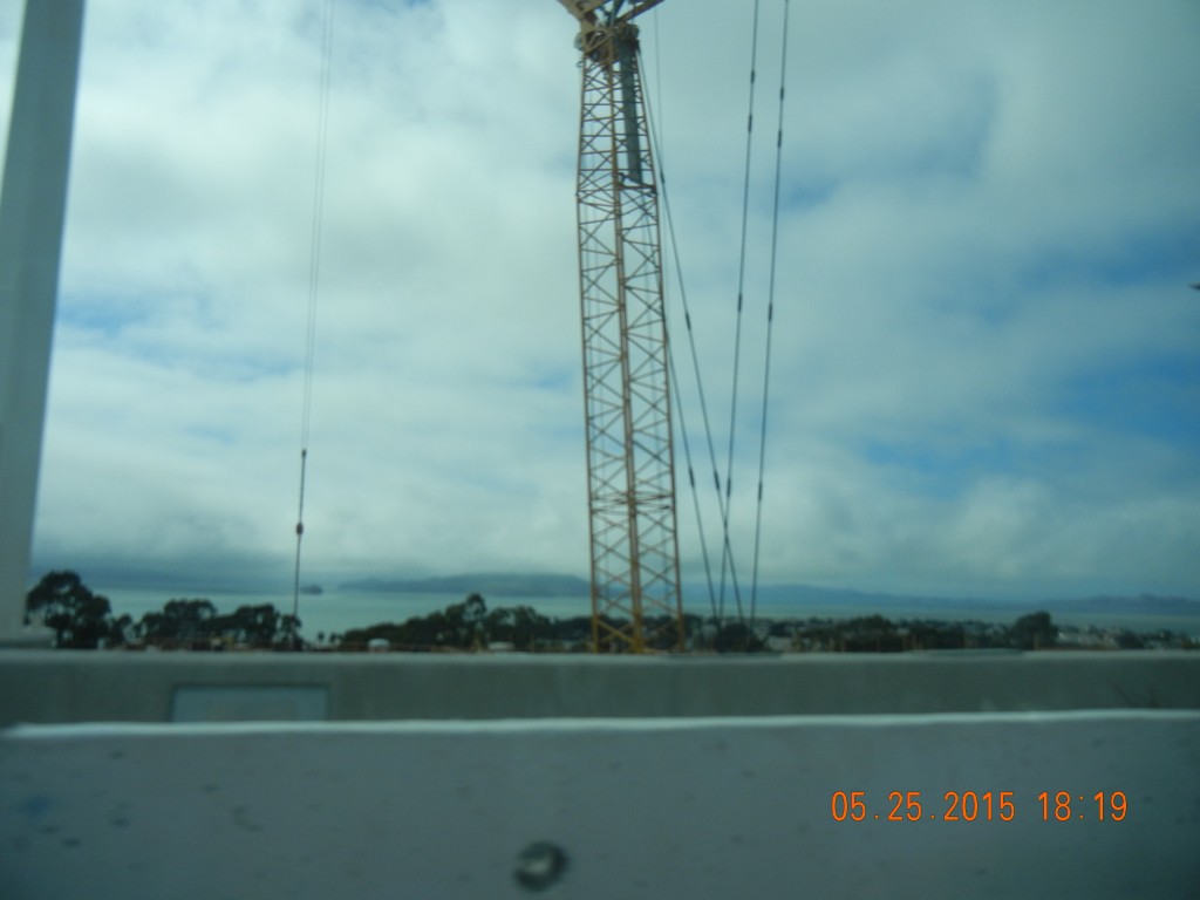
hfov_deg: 60.0
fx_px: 1040
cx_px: 600
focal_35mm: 30
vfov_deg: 46.8
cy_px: 450
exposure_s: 1/842
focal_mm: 5.4
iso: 160
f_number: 7
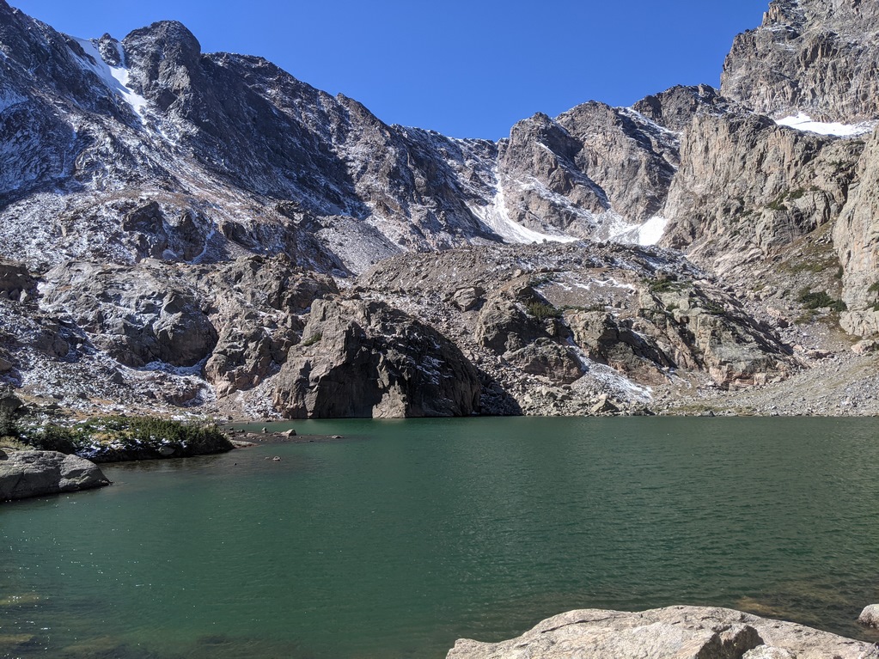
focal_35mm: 27
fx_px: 686
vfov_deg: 51.3
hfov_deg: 65.3
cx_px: 440
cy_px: 330
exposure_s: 1/2347
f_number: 1.8
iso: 49
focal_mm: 4.44
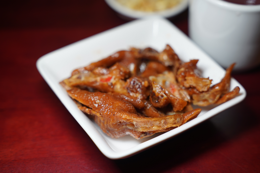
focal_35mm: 75
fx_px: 542
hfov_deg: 27.0
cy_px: 86
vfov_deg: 18.2
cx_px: 130
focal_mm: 75
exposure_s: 1/80
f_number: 4
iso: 200
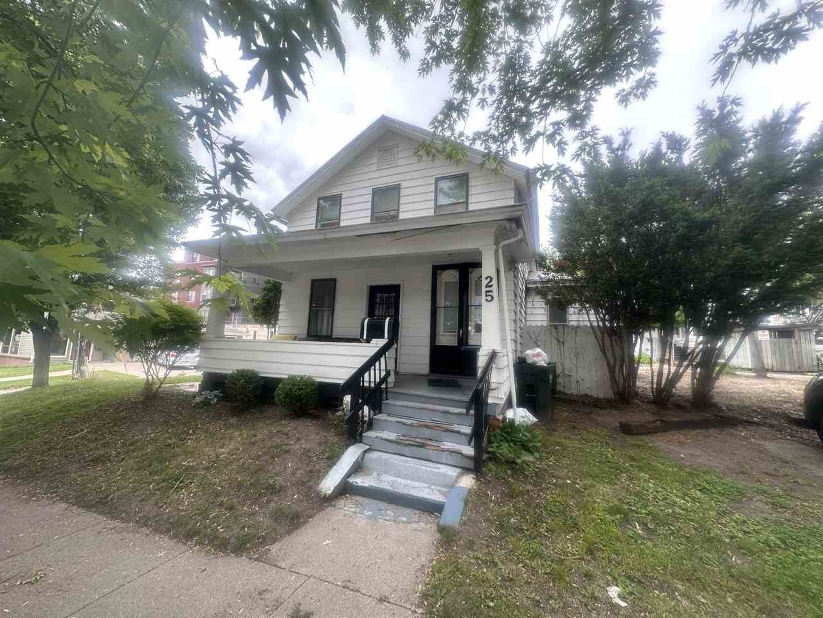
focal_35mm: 14
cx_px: 412
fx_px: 333
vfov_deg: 85.7
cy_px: 309
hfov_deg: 102.1
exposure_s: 1/105
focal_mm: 2.22
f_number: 2.2
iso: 40
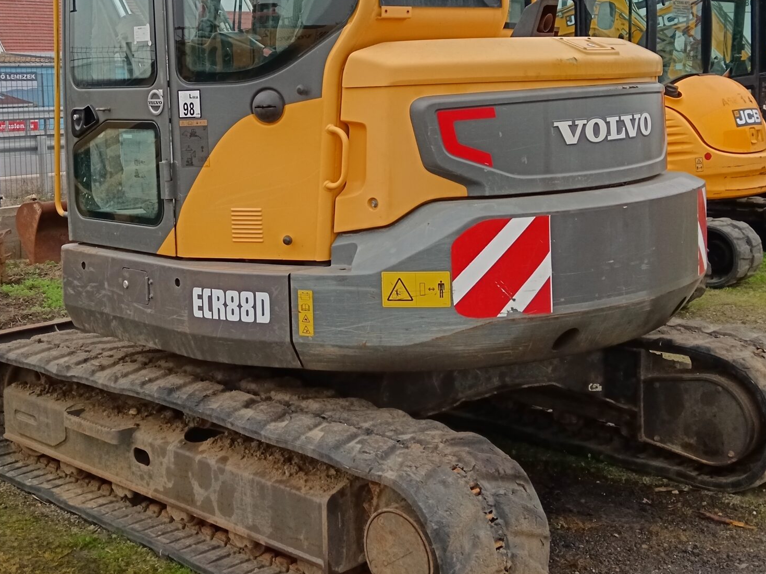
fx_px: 1195
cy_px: 168
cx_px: 310
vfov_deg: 26.8
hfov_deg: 35.4
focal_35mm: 54
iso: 100
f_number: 1.9
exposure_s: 1/206
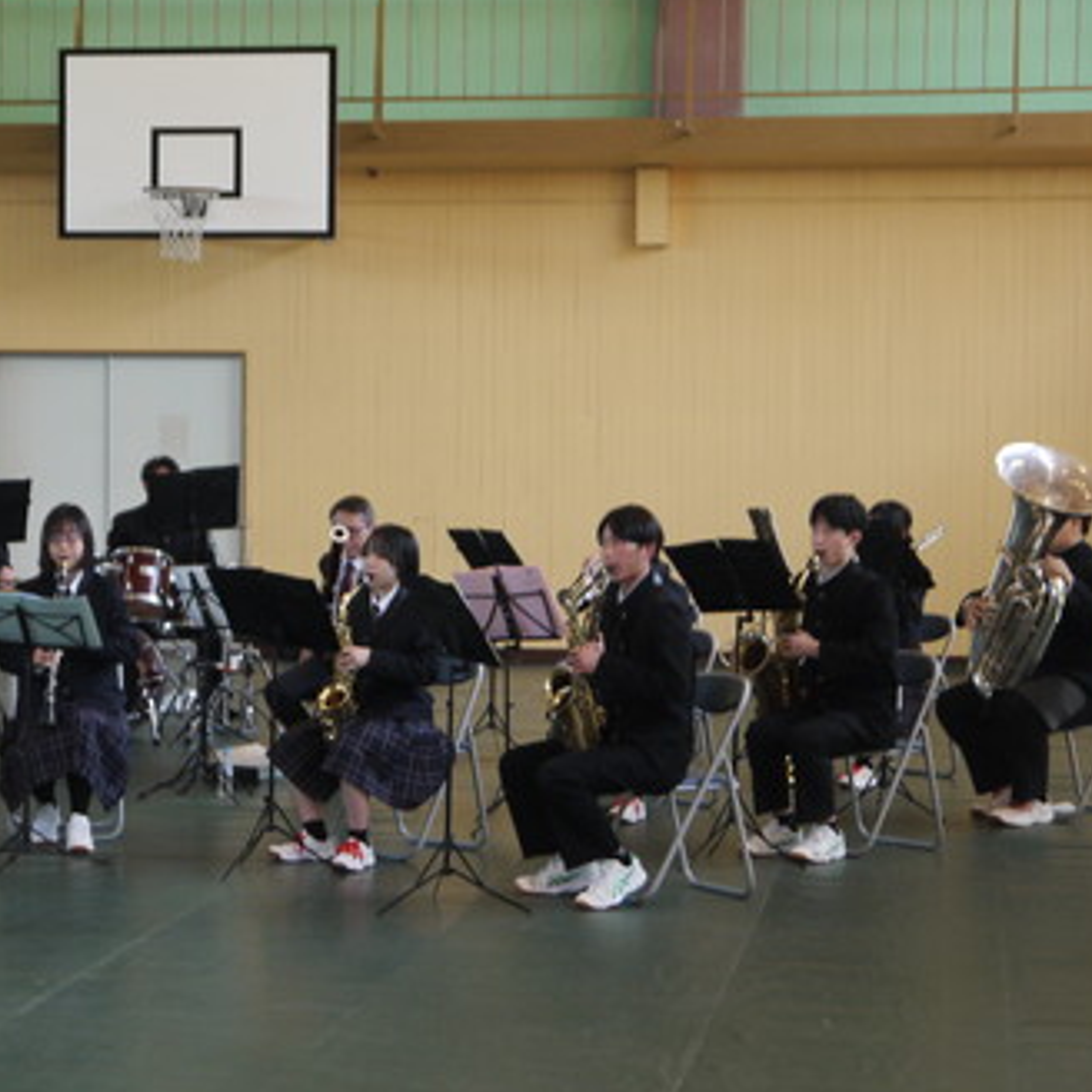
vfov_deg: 18.7
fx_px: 3319
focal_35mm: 93
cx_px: 340
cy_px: 579
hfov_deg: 18.6
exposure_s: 1/50
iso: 400
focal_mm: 36
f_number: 5.3
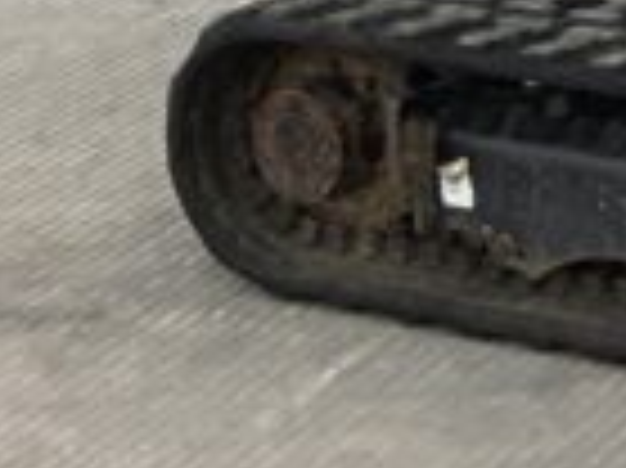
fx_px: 3867
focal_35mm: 214
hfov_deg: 7.7
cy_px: -706
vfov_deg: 6.5
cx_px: 2076
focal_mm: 3
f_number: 1.8
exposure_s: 1/898
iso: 16
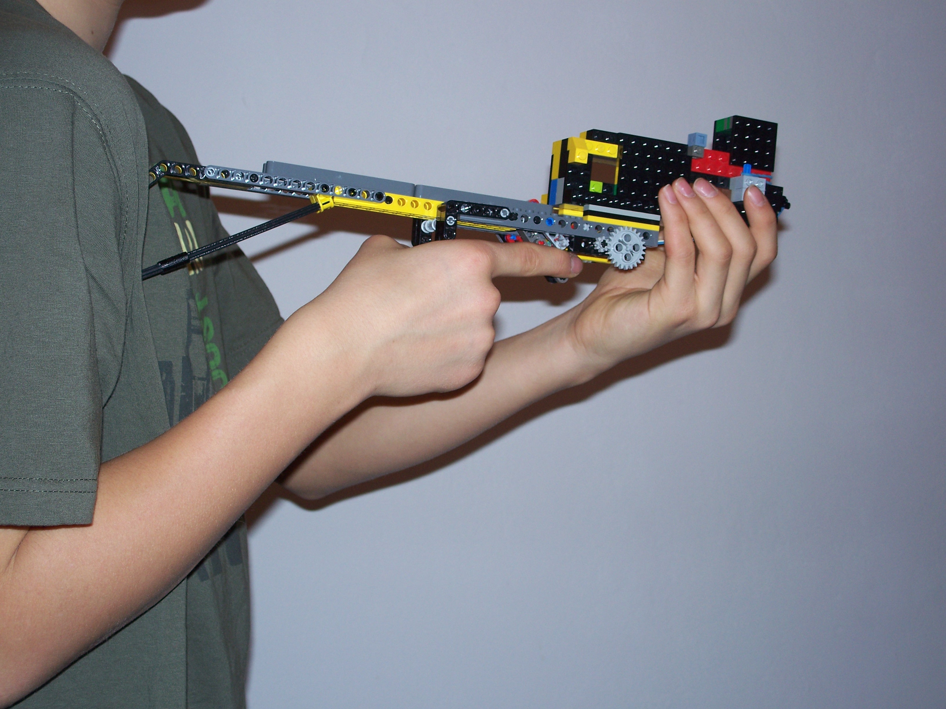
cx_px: 473
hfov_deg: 37.5
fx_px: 1394
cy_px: 354
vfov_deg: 28.6
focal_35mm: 51
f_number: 3.2
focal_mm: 10.7
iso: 125
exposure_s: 1/80
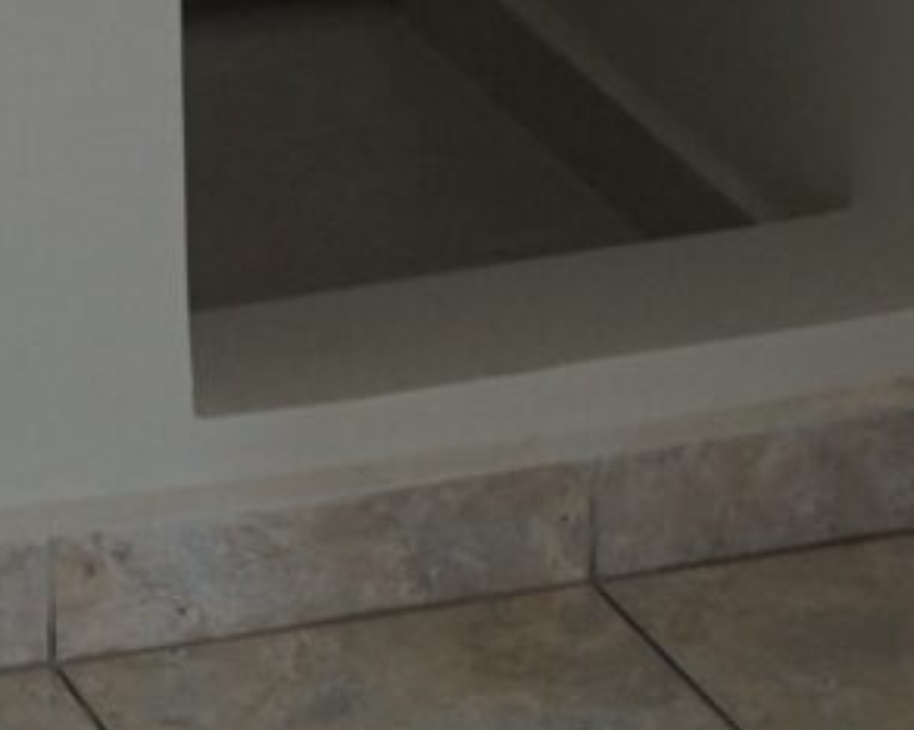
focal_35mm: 197
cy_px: 1761
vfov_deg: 7.3
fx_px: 5325
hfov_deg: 9.8
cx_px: 540
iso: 320
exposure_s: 1/160
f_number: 4
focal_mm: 16
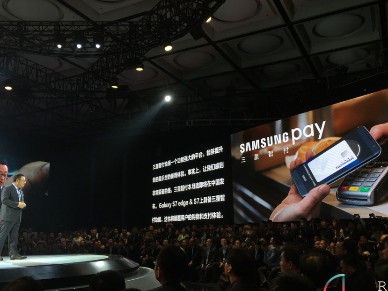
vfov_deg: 40.7
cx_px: 203
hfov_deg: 52.6
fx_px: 392
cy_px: 153
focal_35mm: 35
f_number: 2.2
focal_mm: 4.15
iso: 40
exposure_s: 1/100
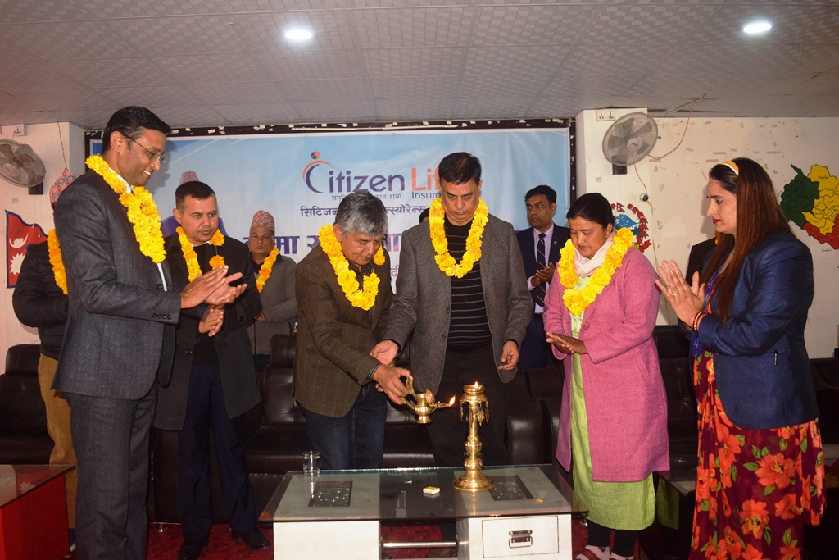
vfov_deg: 43.6
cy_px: 280
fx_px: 699
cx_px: 420
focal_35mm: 30
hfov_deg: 61.9
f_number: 3.8
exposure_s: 1/60
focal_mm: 20
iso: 100
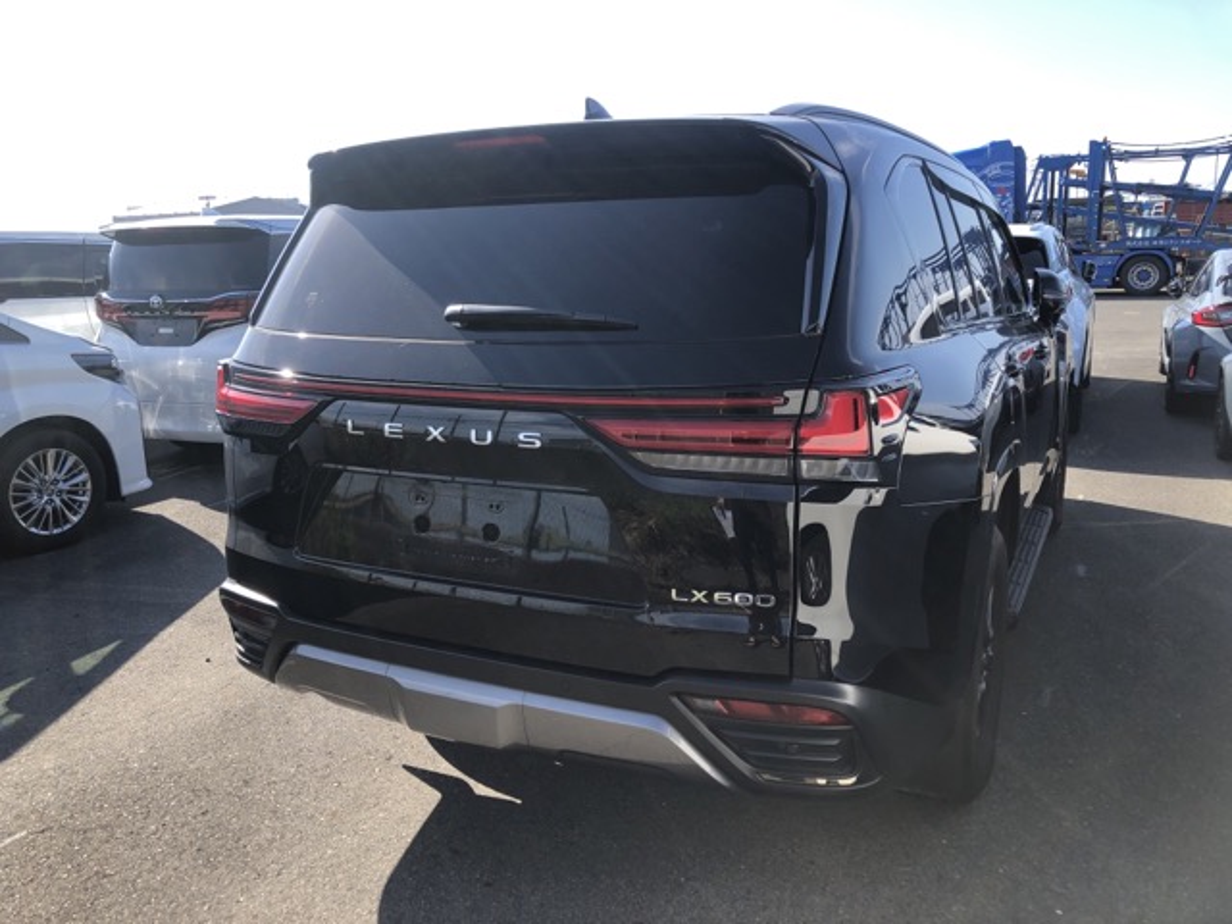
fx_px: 997
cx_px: 616
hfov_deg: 63.4
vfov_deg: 49.7
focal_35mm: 28
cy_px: 462
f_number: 1.8
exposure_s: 1/685
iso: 20
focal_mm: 3.99
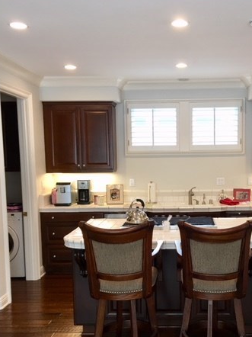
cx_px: 173
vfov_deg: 44.5
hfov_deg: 33.9
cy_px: 209
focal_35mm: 42
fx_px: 408
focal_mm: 4.15
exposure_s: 1/15
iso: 25
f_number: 2.2
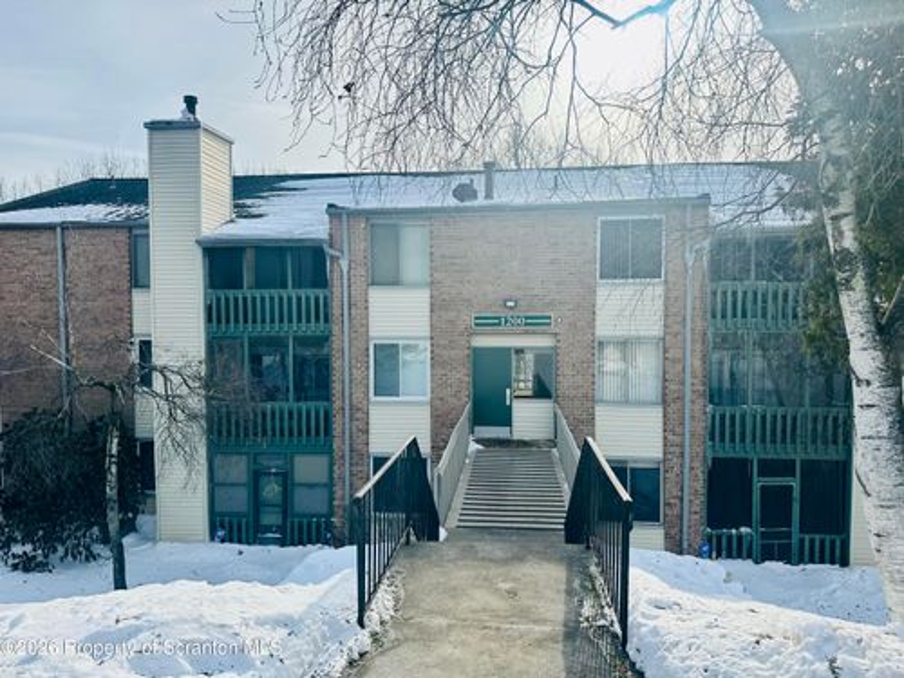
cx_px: 452
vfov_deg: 56.8
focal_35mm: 24
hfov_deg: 71.6
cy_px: 339
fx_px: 627
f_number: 1.78
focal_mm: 6.86
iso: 80
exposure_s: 1/4348
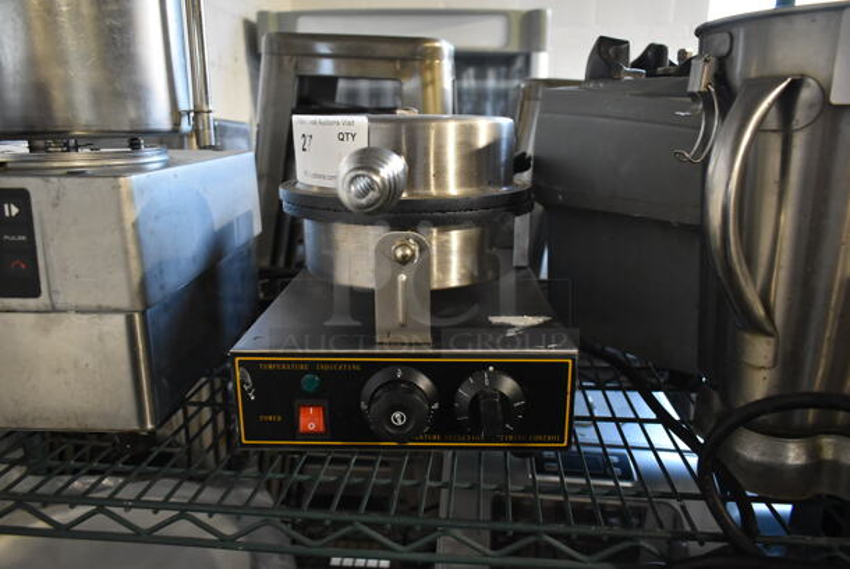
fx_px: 638
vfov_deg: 48.0
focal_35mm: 27
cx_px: 425
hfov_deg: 67.3
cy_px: 284
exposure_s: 1/30
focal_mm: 18
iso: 2000
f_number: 3.5
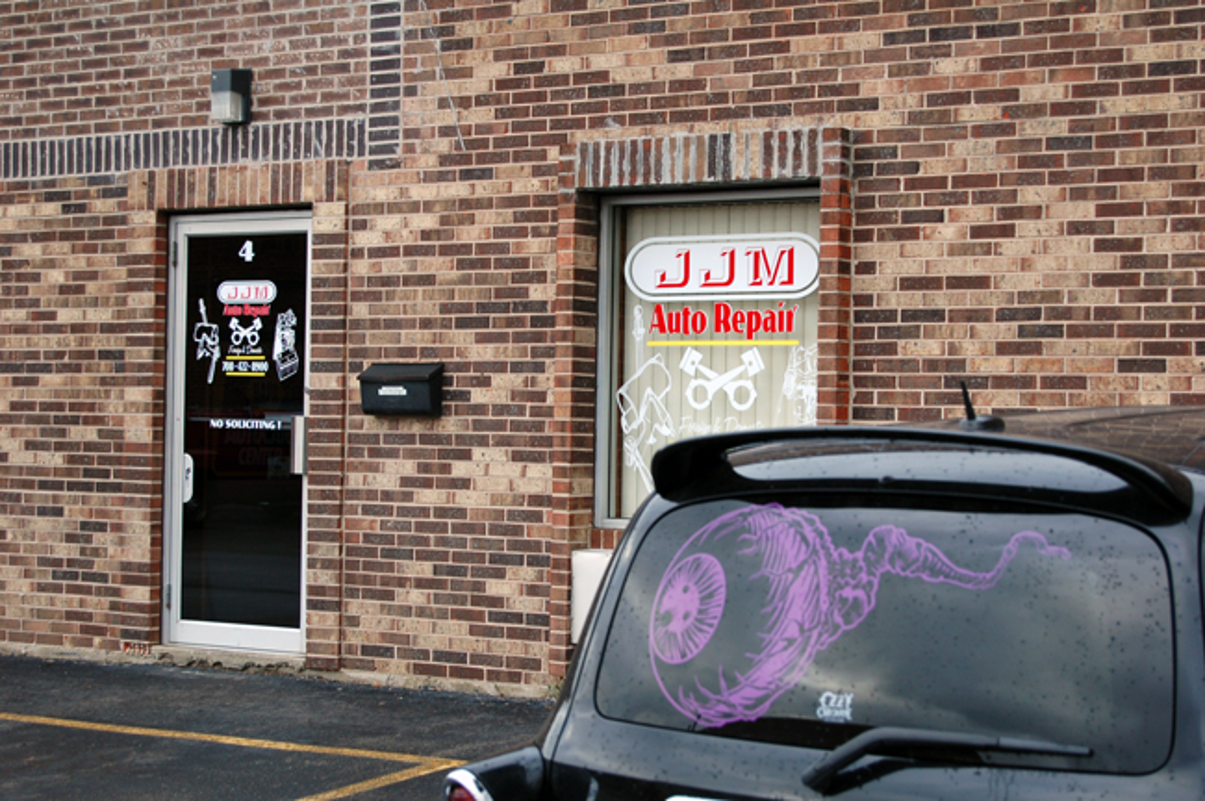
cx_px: 602
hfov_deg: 27.0
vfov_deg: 18.1
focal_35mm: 75
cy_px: 400
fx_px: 2508
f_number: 5.6
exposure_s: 1/125
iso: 220
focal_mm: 50
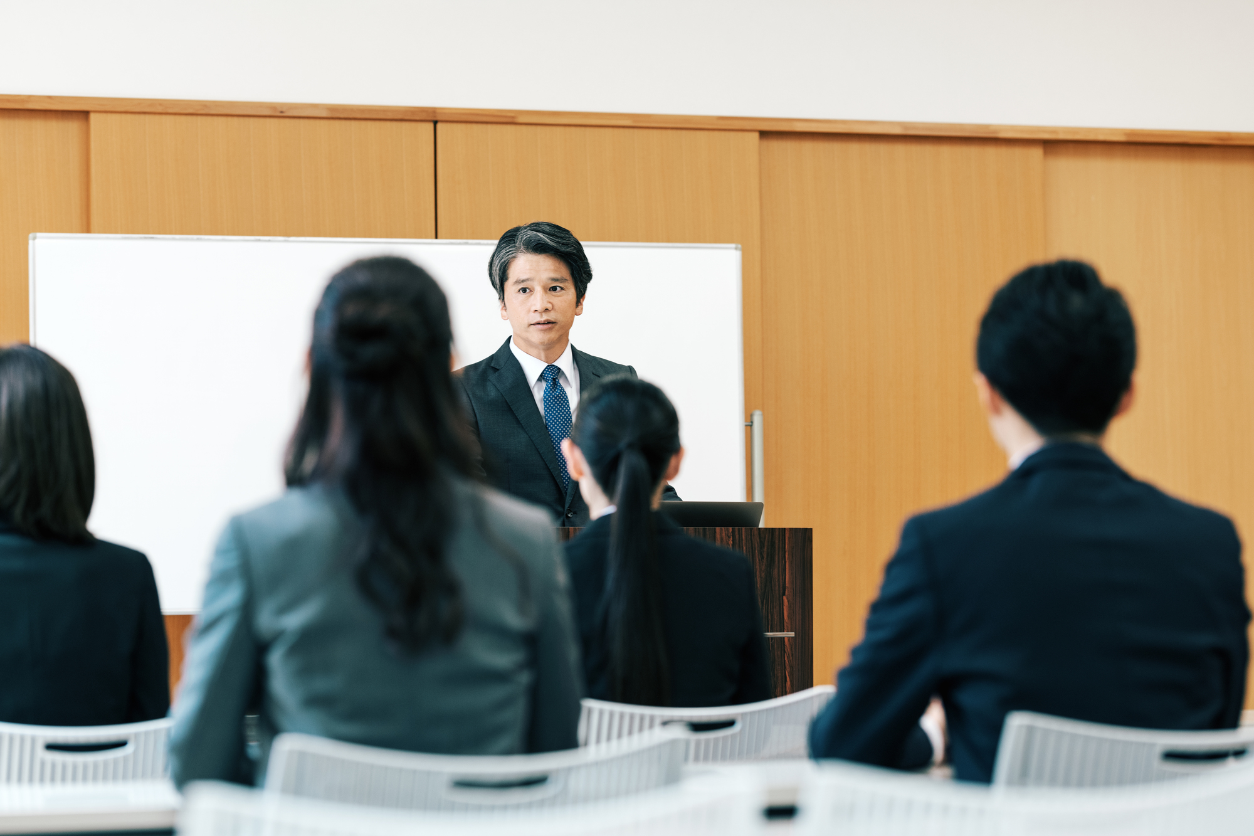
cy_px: 418
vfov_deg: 13.0
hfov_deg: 19.5
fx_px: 3657
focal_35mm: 105
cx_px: 627
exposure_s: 1/200
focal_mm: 105
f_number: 2.8
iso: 500
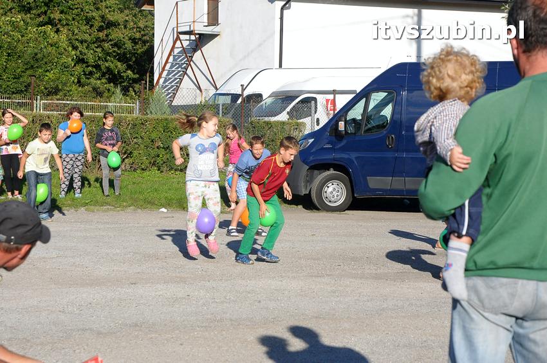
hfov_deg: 19.5
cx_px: 274
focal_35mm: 105
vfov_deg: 13.0
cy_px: 182
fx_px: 1594
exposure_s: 1/1250
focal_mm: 70
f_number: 9
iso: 800
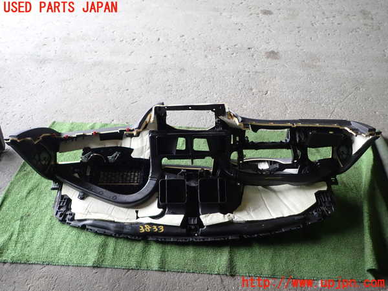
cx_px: 194
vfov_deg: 54.9
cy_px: 146
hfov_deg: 69.4
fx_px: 280
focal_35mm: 25
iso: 160
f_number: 2
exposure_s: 1/60
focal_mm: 4.5
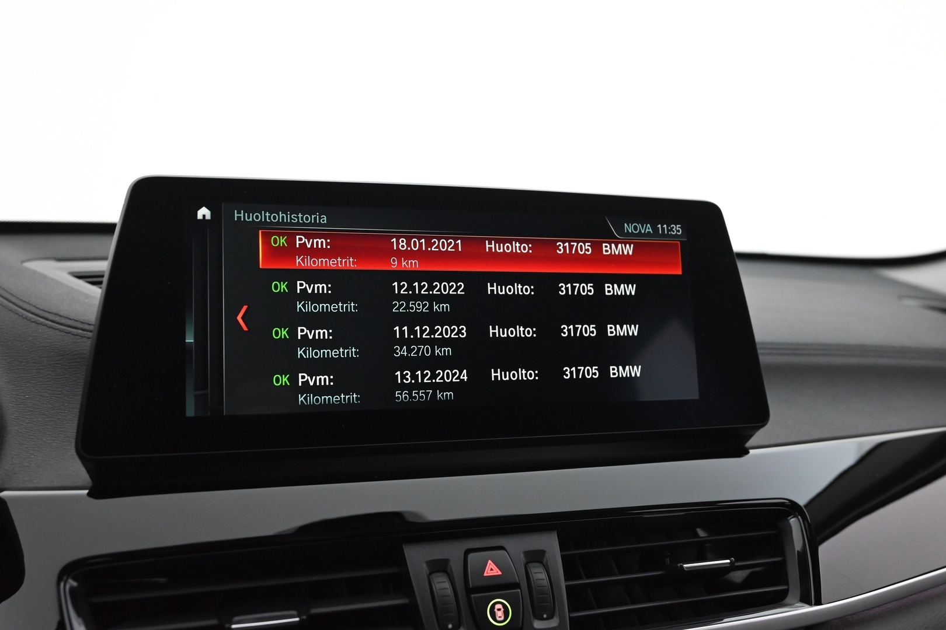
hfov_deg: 58.0
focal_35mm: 32
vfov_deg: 40.5
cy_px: 315
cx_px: 473
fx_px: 854
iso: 3600
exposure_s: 1/60
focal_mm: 32.5
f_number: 4.8
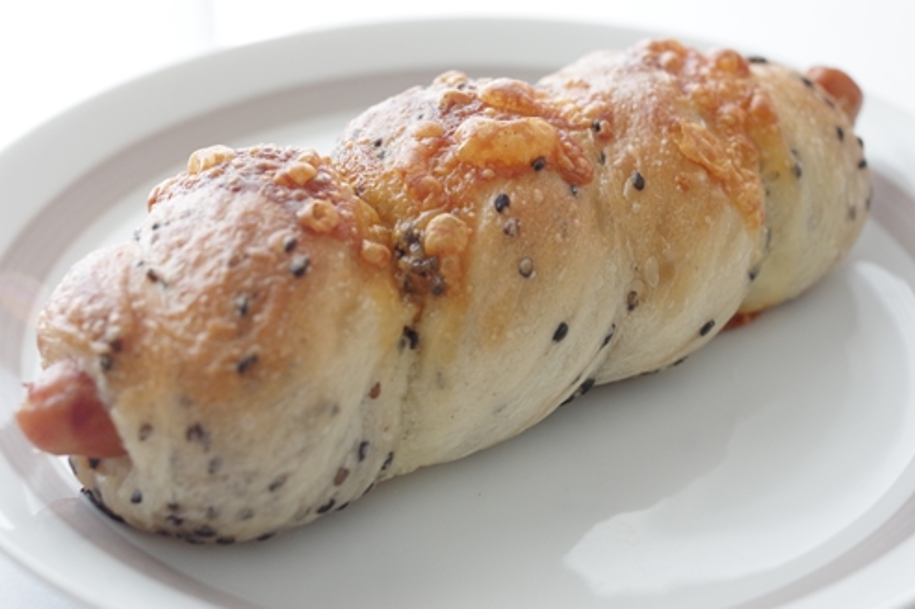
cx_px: 458
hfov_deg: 38.2
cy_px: 304
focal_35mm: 52
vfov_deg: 26.0
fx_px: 1321
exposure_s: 1/25
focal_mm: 35
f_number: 5.6
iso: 1600
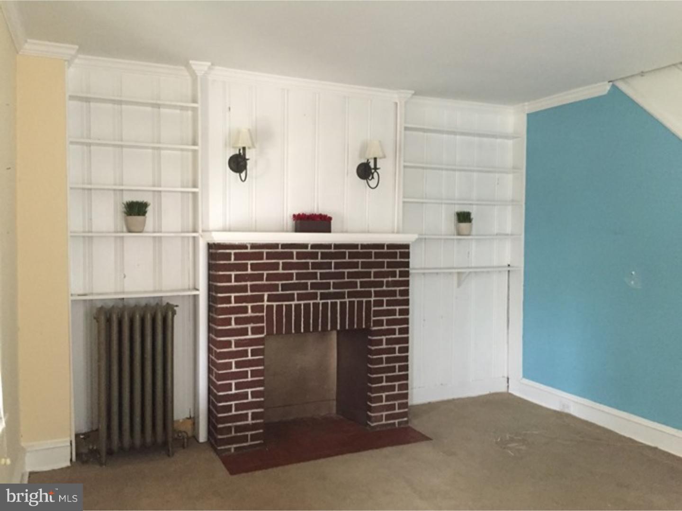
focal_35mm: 29
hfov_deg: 61.7
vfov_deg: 48.2
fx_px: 571
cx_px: 341
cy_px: 256
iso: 250
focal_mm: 4.15
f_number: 2.2
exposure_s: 1/15
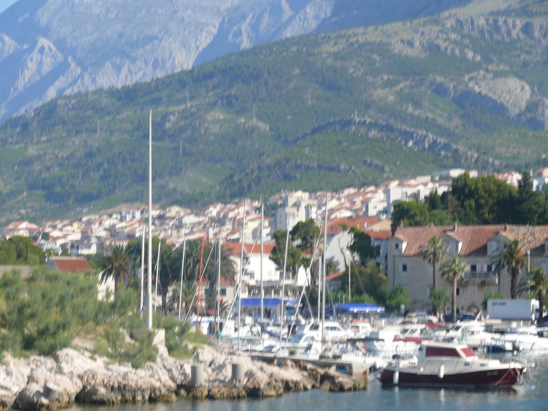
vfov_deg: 10.4
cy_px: 206
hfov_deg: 13.8
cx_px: 274
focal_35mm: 143
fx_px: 2264
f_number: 5.6
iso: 100
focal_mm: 30.3
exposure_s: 1/320
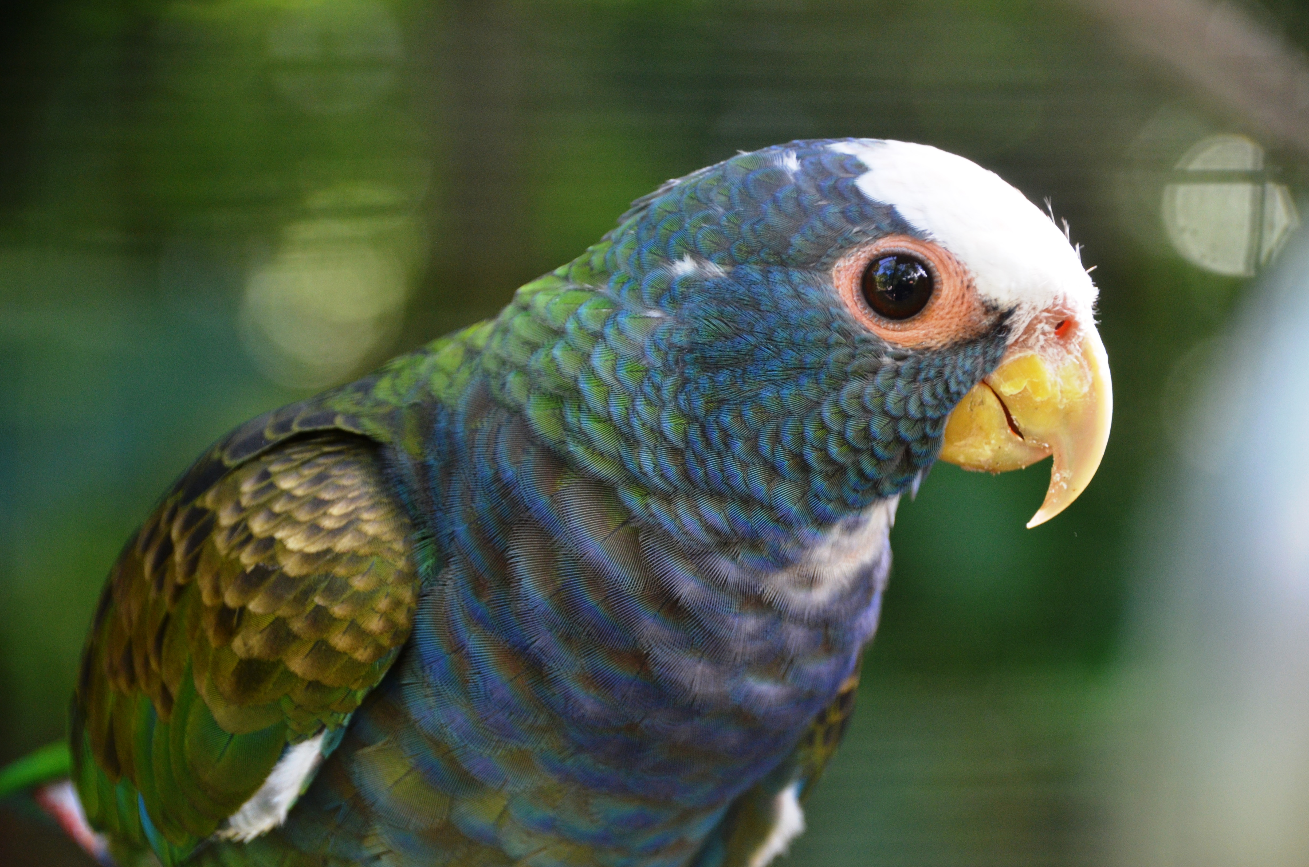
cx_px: 653
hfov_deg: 10.5
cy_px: 432
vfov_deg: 7.0
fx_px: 7112
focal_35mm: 196
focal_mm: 130
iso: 500
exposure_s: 1/60
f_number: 5.6
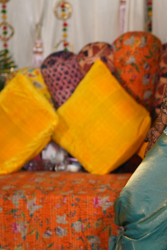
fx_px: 1217
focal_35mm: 175
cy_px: 112
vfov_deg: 11.7
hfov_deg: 7.8
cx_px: 171
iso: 400
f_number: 1.8
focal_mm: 85
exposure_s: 1/125
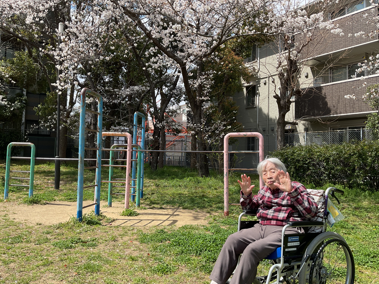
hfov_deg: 61.7
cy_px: 142
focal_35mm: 29
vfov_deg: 48.2
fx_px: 318
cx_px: 190
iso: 16
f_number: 1.8
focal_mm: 3
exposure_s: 1/1279
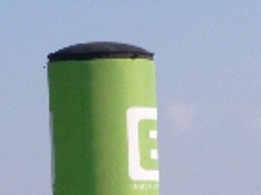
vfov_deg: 4.2
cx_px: 138
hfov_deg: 5.7
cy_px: 331
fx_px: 2619
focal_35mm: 348
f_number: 4.3
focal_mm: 10.7
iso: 100
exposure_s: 1/500
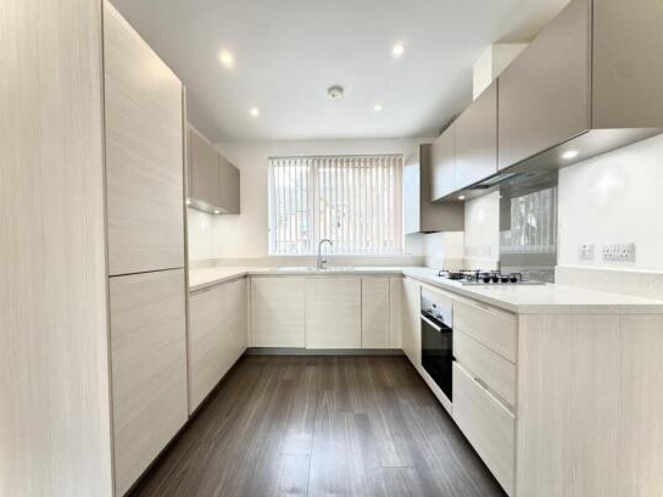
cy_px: 258
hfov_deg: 98.1
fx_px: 287
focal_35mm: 15
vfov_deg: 81.7
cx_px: 320
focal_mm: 2.22
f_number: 2.2
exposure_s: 1/74
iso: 125
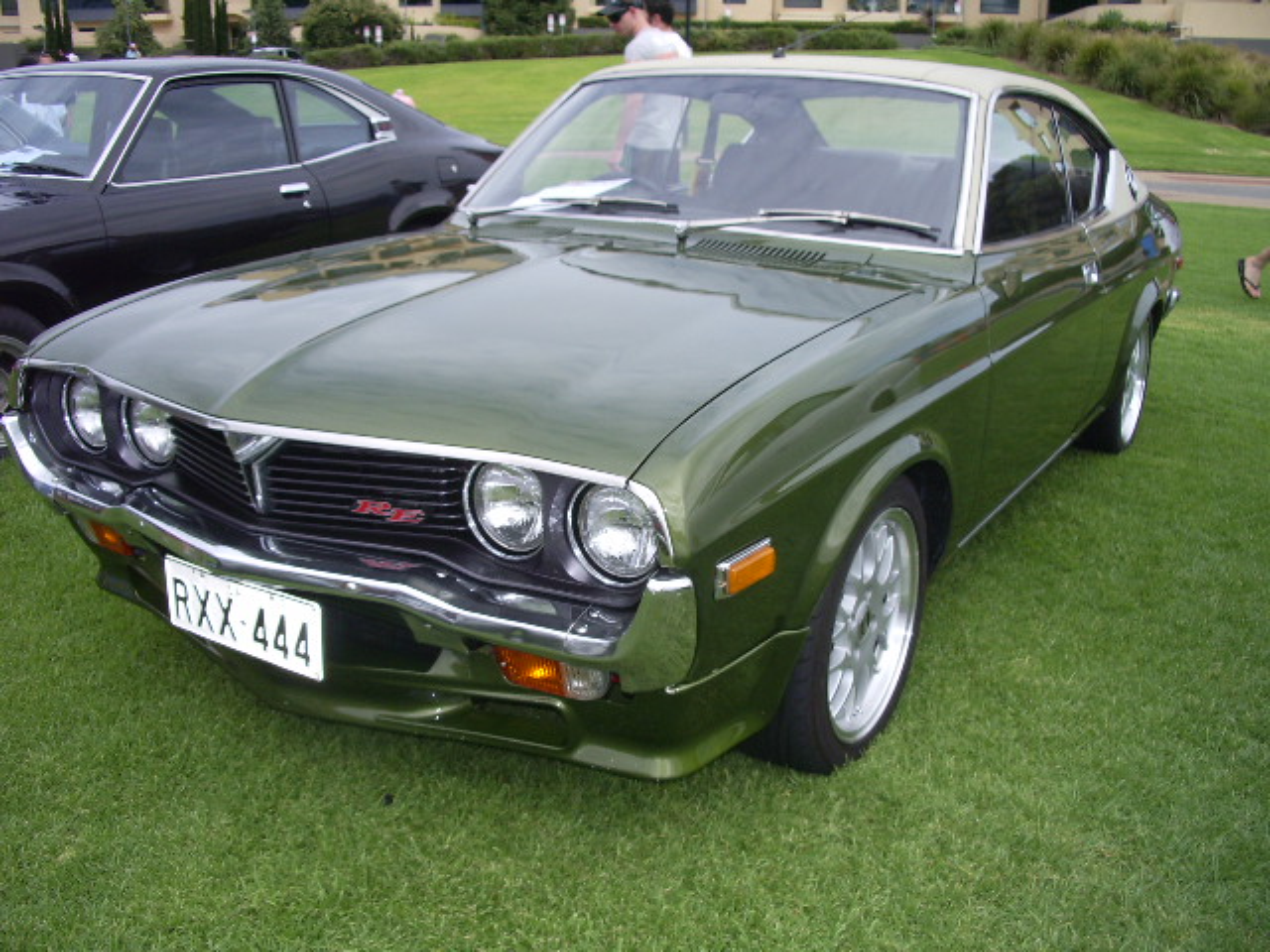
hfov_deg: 52.6
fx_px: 1284
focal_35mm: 35
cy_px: 476
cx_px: 635
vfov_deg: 40.7
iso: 80
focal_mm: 5.8
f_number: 4.3
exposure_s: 1/400
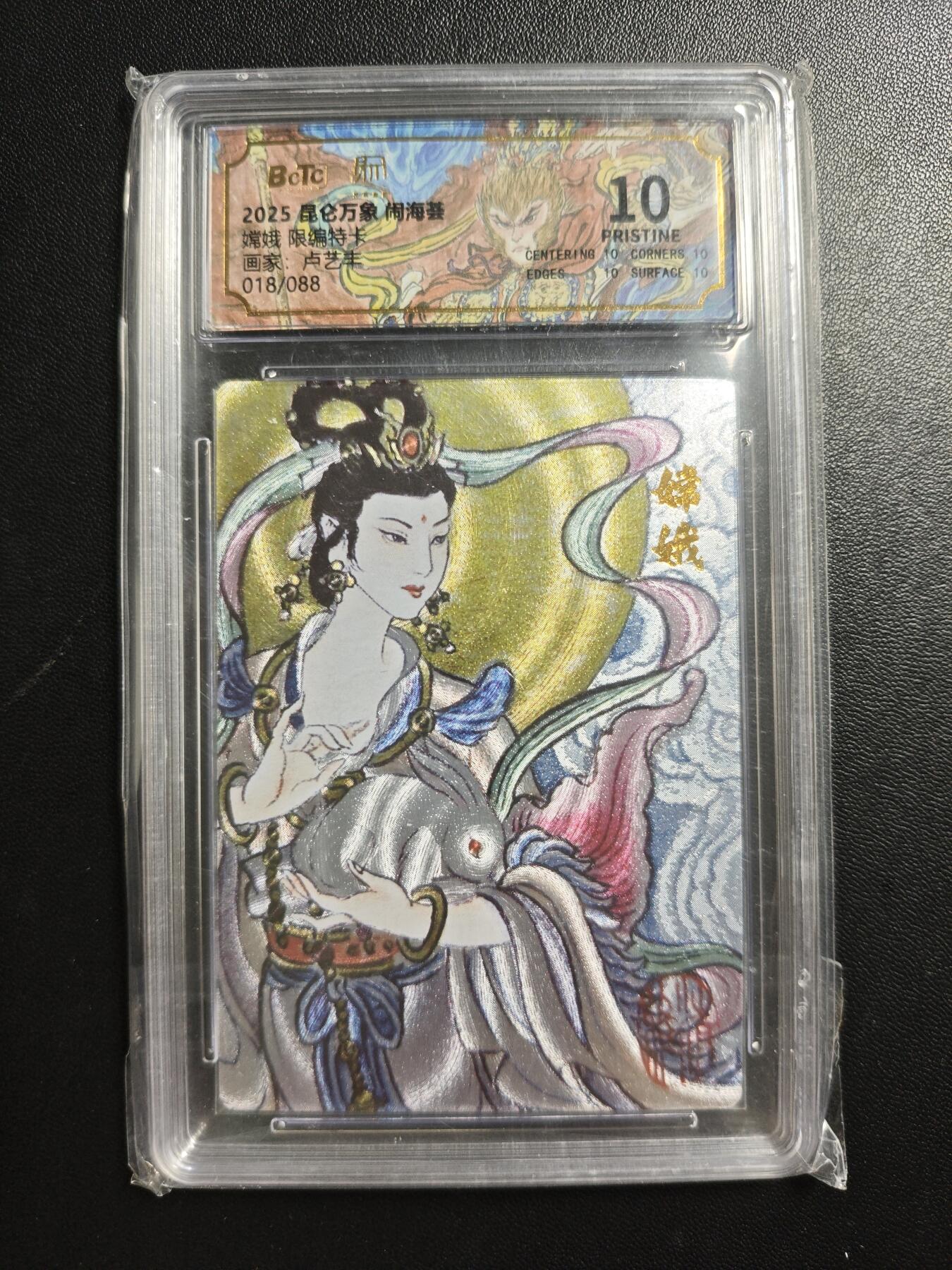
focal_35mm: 26
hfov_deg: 53.1
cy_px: 635
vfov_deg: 67.3
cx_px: 476
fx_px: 953
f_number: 1.5
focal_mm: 4.94
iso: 320
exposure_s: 1/100
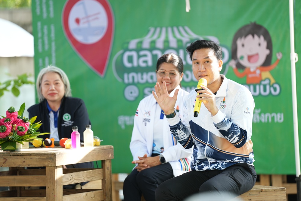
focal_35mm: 200
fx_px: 1672
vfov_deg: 6.9
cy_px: 100
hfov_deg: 10.3
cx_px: 150
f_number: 2.8
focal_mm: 200
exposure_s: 1/160
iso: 400
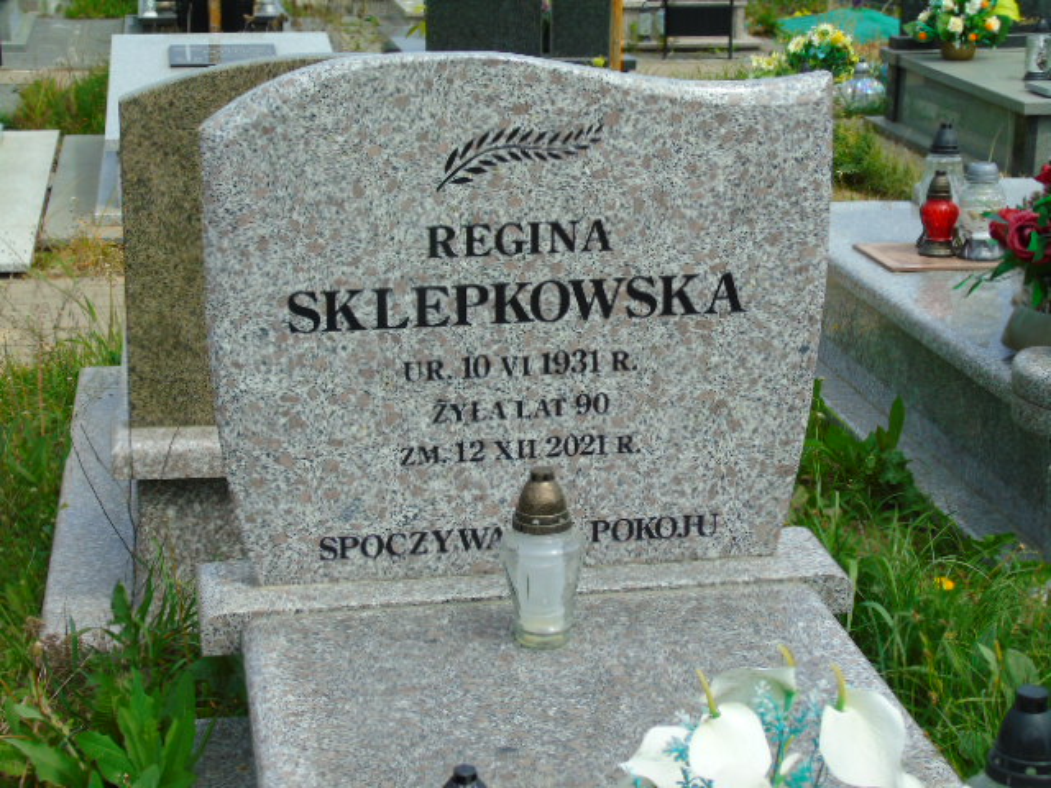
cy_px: 394
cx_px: 526
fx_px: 2156
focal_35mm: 71
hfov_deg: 27.4
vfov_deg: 20.7
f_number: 4.7
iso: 80
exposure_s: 1/500
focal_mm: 13
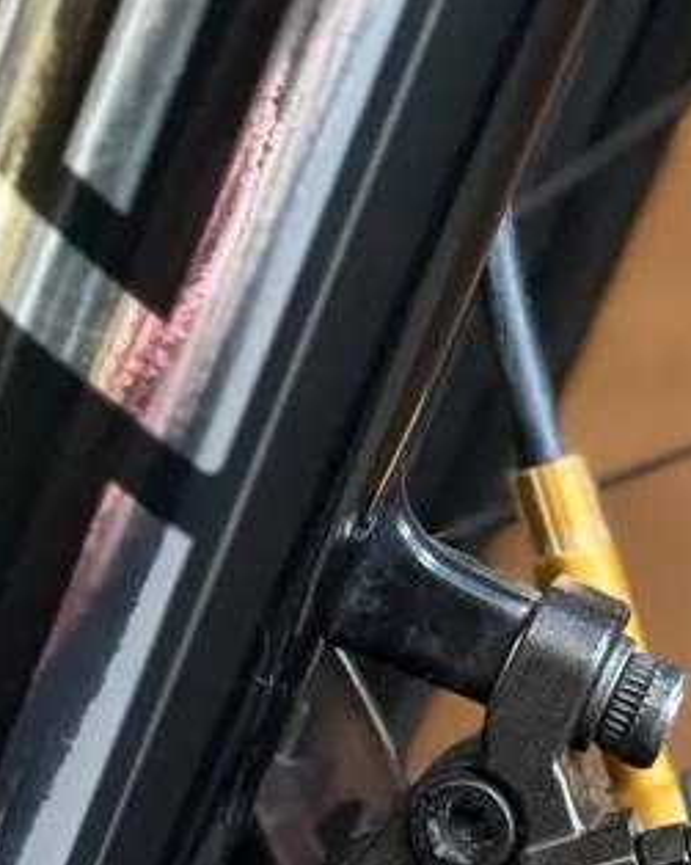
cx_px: 300
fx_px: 4067
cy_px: 975
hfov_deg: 9.7
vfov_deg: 11.9
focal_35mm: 159
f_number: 1.78
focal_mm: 6.76
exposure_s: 1/33
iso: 200
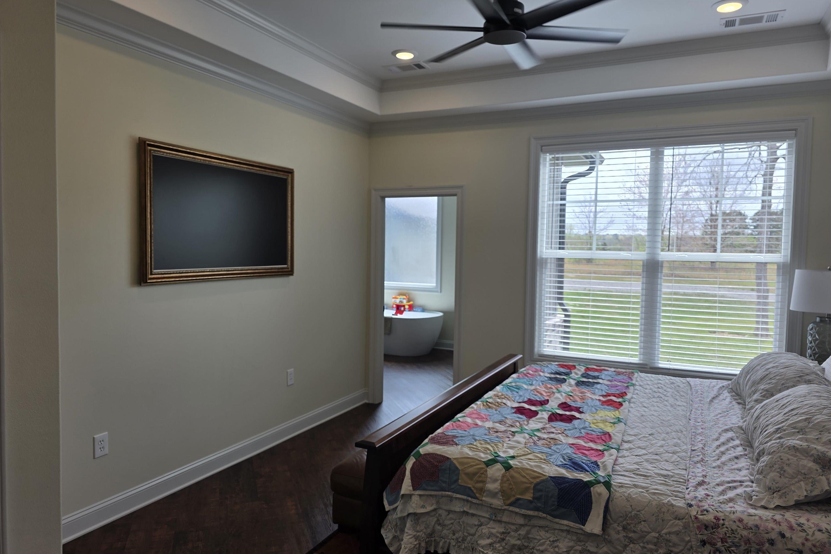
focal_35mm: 24
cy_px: 268
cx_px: 414
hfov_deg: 73.7
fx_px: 554
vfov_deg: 53.1
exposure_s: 1/159
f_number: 1.7
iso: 12
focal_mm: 6.3
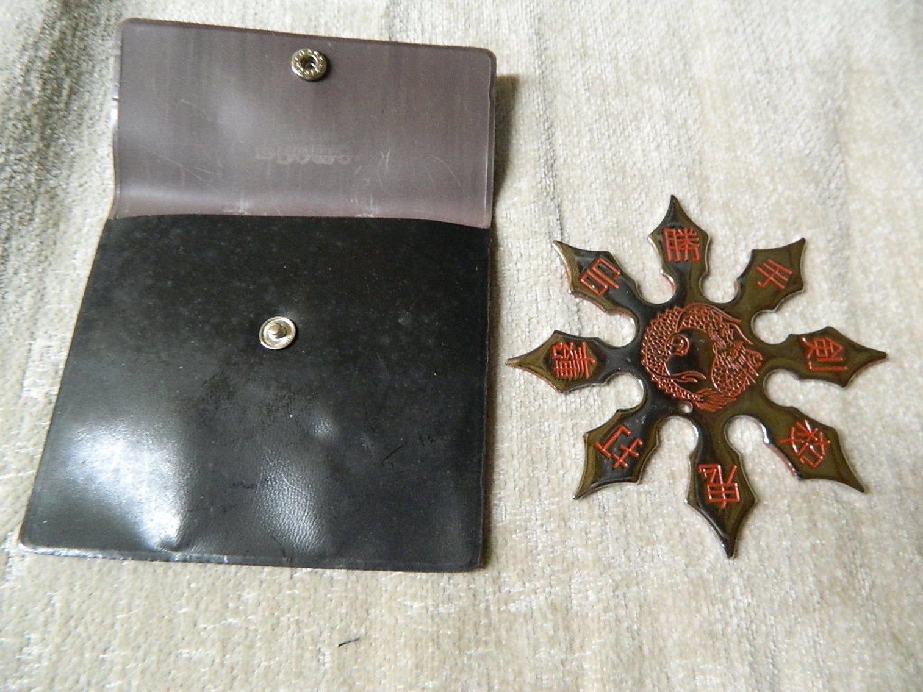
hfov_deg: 69.4
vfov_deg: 54.9
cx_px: 462
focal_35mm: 25
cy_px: 346
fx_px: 667
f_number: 3.1
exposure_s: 1/15
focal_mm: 4.5
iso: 400
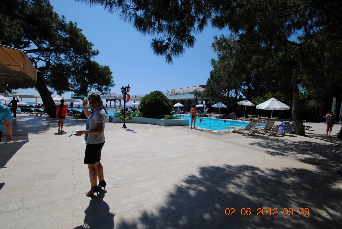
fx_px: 143
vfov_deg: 77.5
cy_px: 114
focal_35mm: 15
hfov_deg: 100.3
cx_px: 171
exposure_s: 1/320
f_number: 9
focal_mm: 10
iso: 100
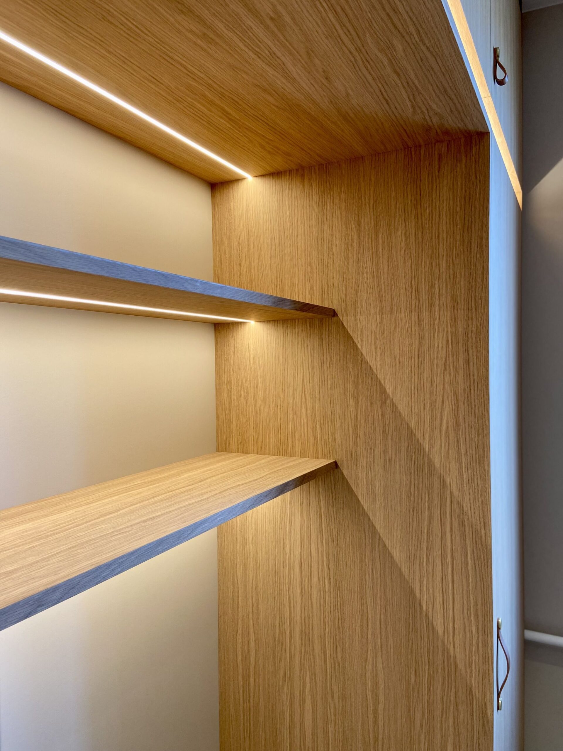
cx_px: 282
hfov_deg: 53.1
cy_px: 376
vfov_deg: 67.3
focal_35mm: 26
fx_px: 564
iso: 100
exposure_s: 1/121
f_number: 1.8
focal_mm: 4.25
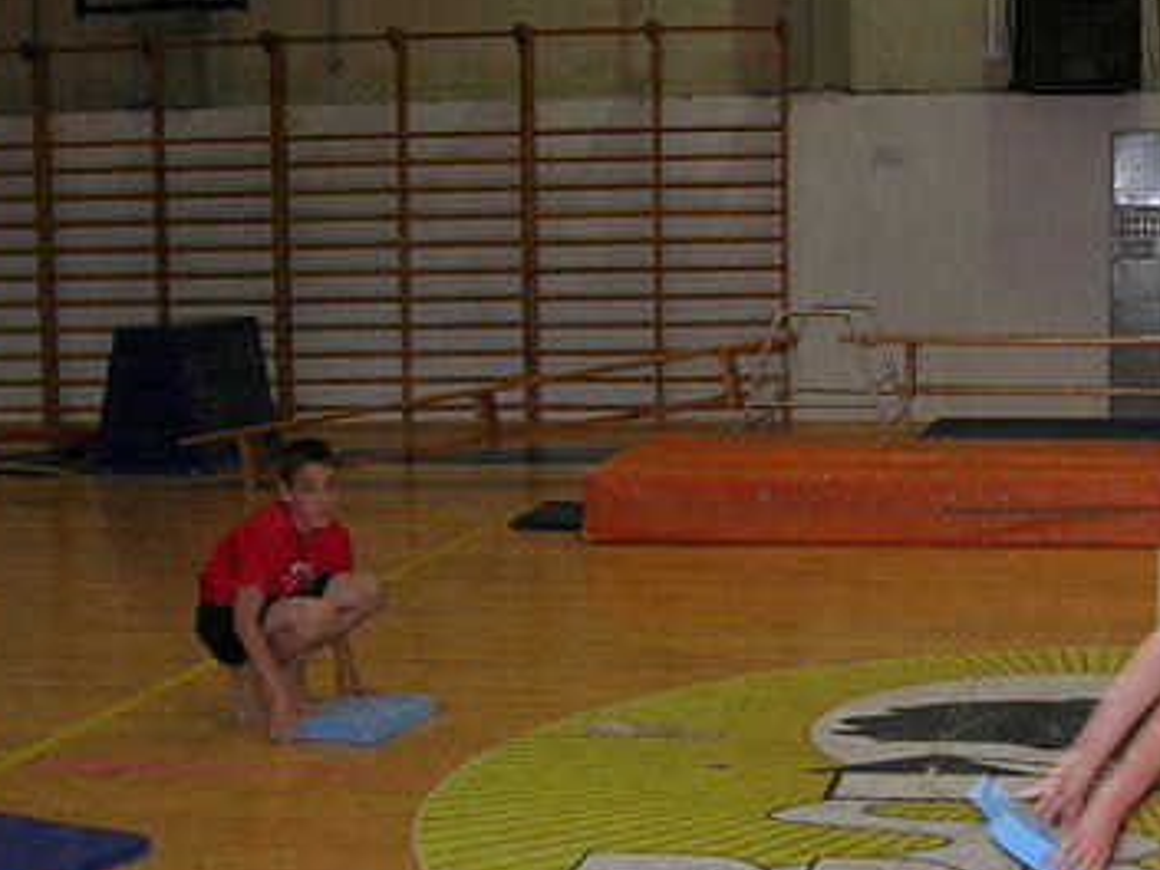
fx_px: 2312
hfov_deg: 27.3
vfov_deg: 21.3
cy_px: 501
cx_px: 1008
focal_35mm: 69
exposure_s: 1/60.1
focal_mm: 7.8
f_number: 2.8
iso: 78
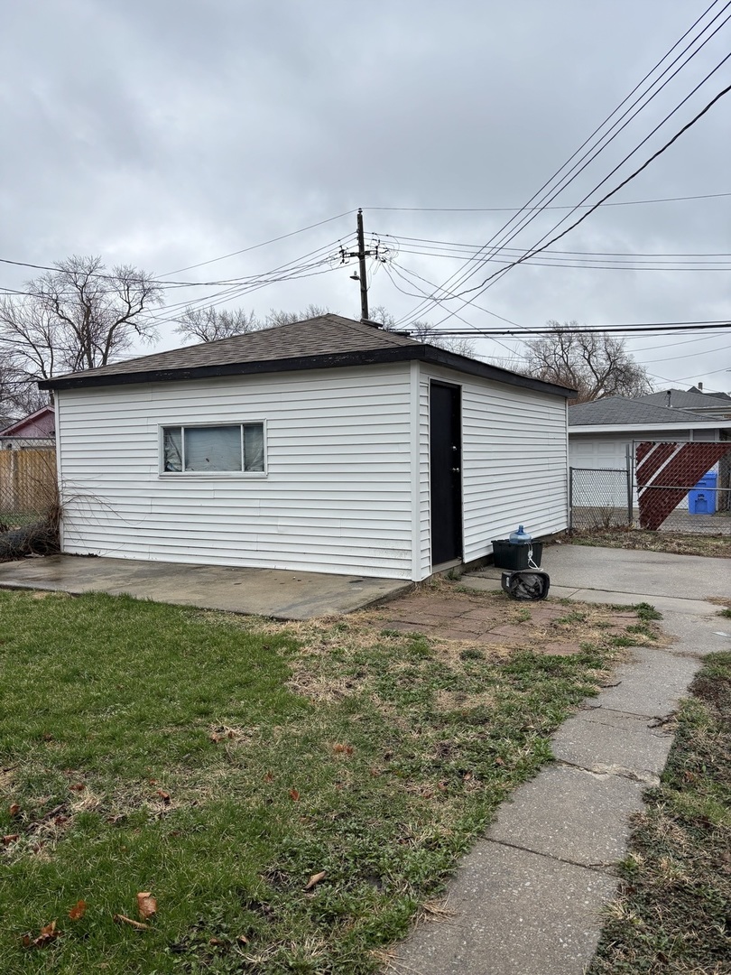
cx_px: 366
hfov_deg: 53.1
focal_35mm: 26
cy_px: 488
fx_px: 732
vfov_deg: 67.3
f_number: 1.6
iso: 50
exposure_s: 1/1477
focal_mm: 5.96
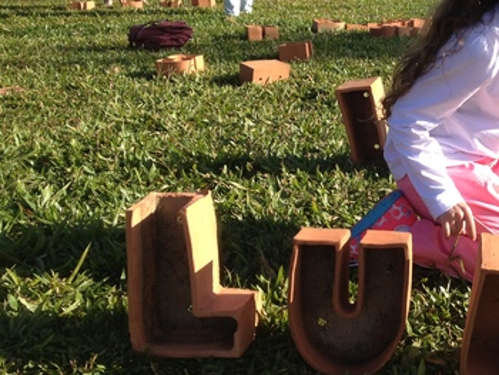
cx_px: 449
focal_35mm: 64
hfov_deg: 29.0
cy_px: 190
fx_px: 923
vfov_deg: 23.0
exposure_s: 1/849
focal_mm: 4.28
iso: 64
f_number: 2.4
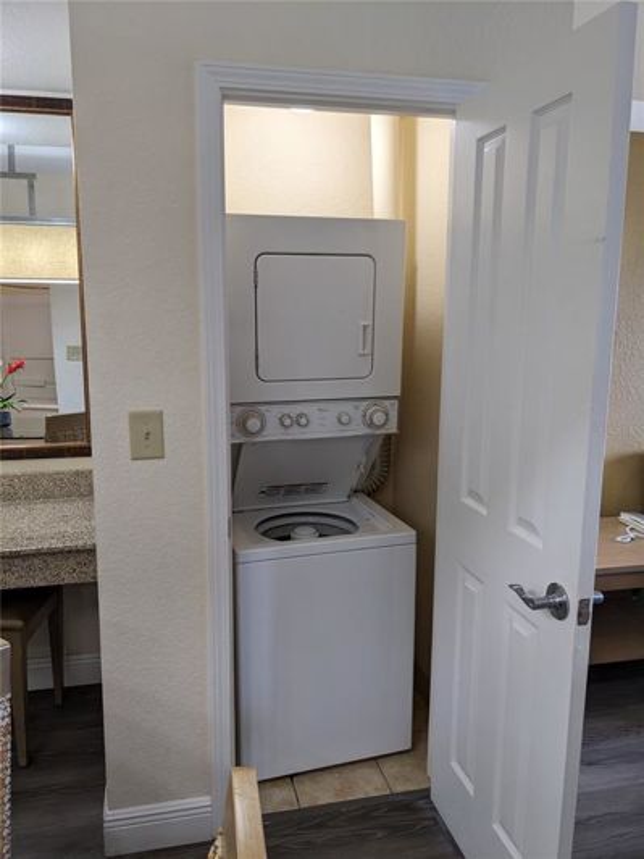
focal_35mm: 27
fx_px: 670
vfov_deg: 65.3
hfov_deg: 51.4
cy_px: 430
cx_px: 322
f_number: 1.73
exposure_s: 1/60
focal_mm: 4.38
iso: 72
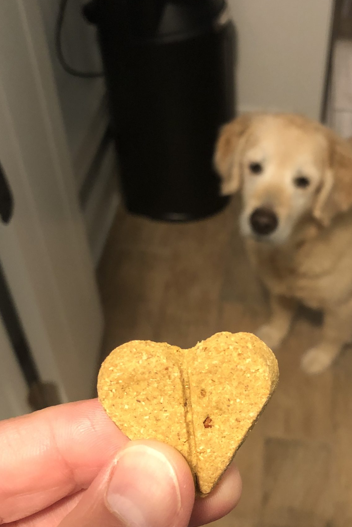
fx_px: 645
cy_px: 295
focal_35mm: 44
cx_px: 268
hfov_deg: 30.0
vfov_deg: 44.4
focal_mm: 4
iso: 100
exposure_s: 1/9
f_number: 1.8
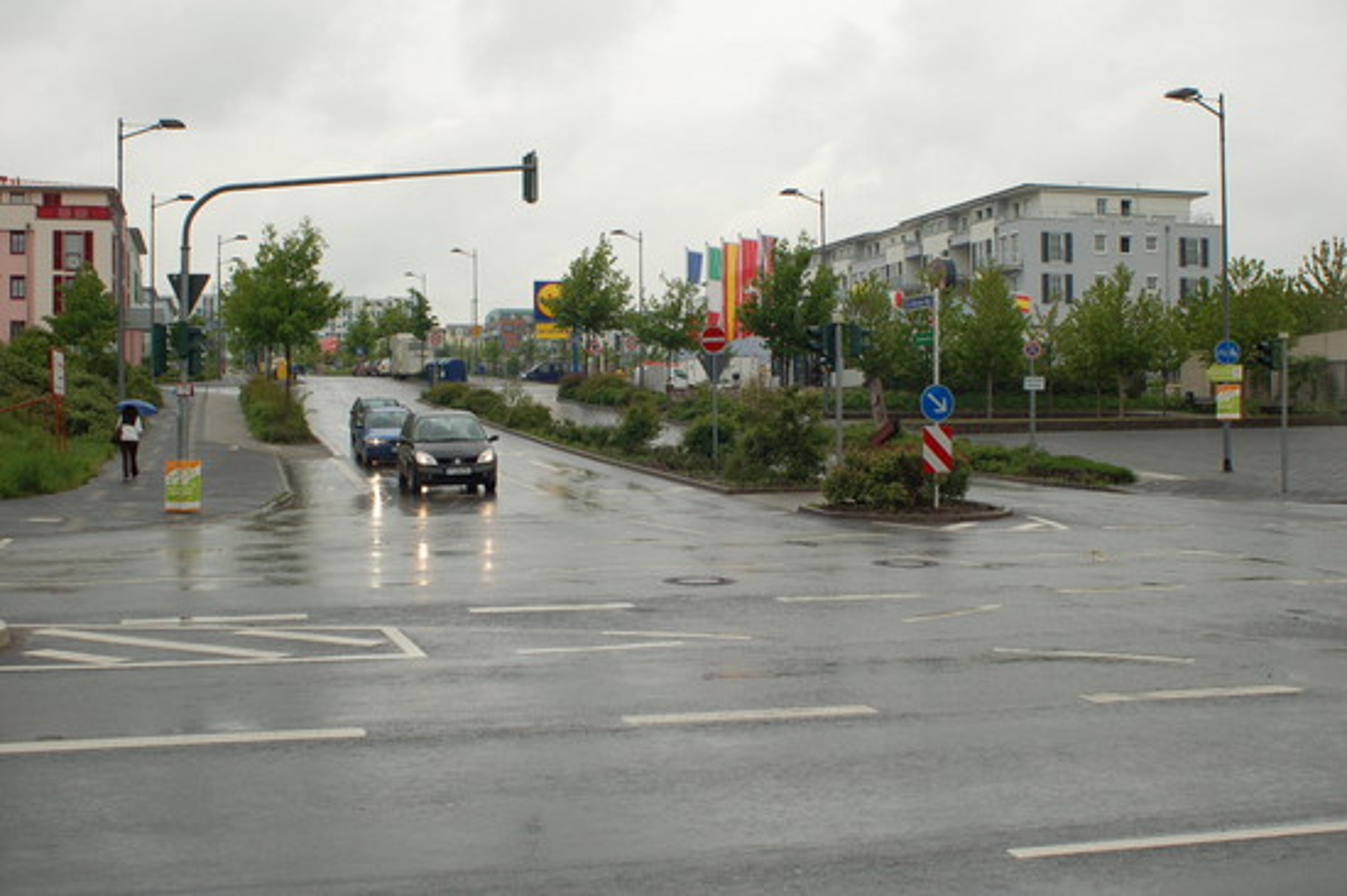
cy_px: 448
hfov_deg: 46.4
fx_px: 1570
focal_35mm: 42
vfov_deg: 31.9
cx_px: 674
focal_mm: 28
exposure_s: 1/320
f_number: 9
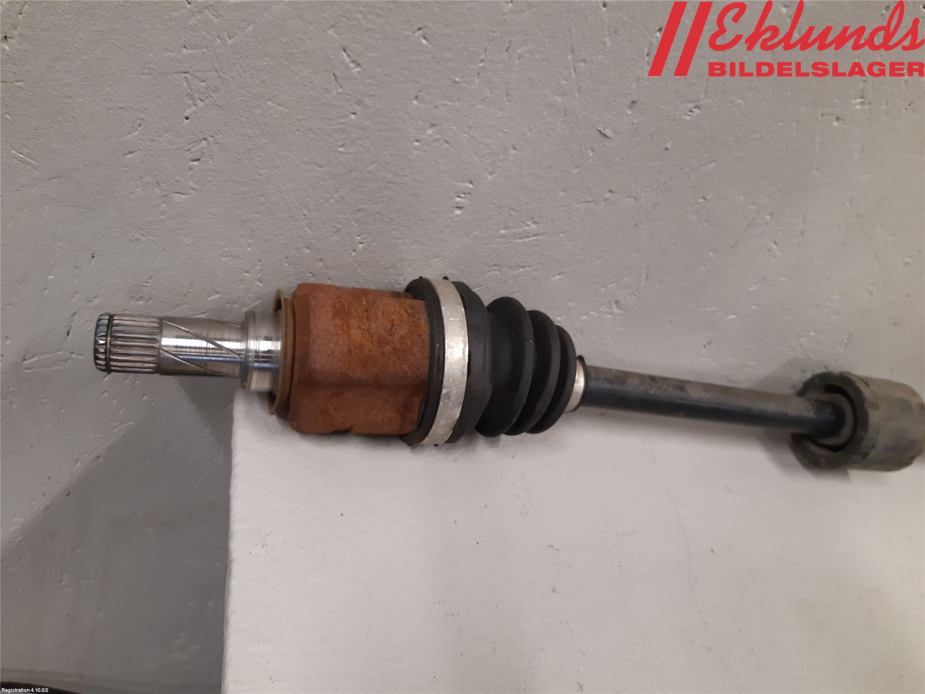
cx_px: 462
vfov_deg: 53.1
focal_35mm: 26
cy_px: 347
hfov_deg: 67.3
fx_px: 695
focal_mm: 3.93
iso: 160
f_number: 1.7
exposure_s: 1/50
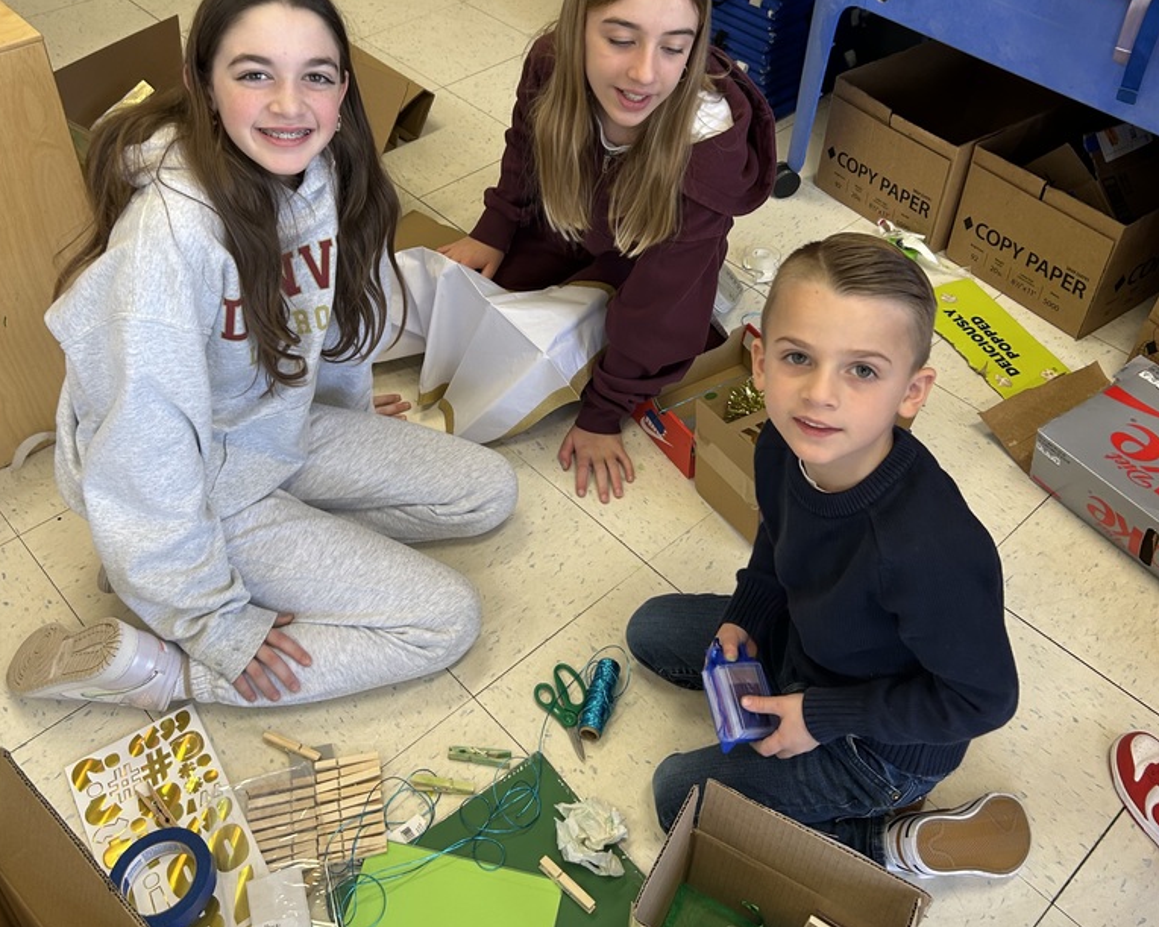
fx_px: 1166
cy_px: 350
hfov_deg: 52.8
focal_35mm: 34
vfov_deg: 43.0
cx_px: 578
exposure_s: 1/60
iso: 80
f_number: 1.5
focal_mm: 5.7
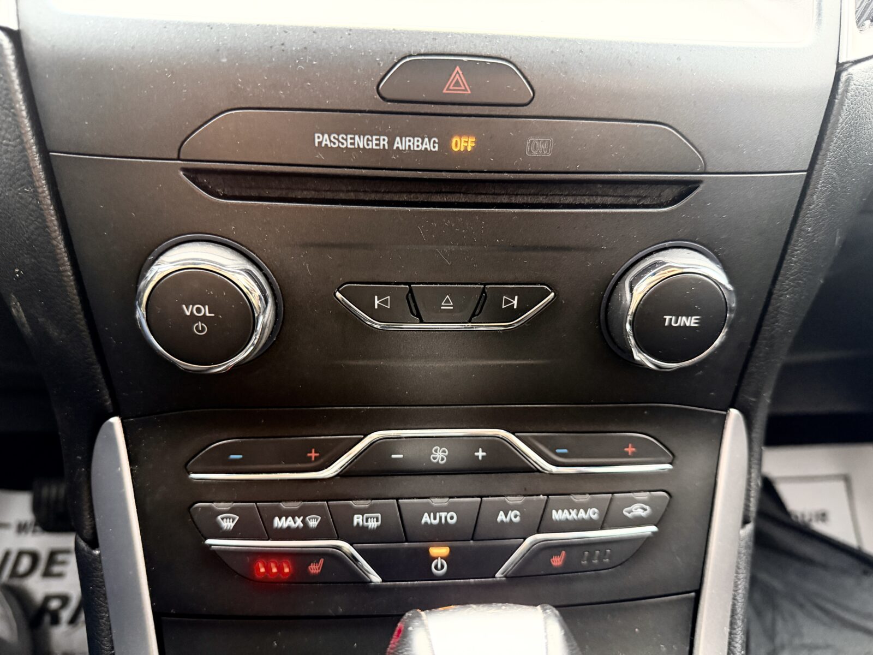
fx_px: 605
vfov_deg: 56.8
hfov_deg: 71.6
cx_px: 436
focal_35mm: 24
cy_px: 328
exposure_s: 1/60
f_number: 1.78
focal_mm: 6.76
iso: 640
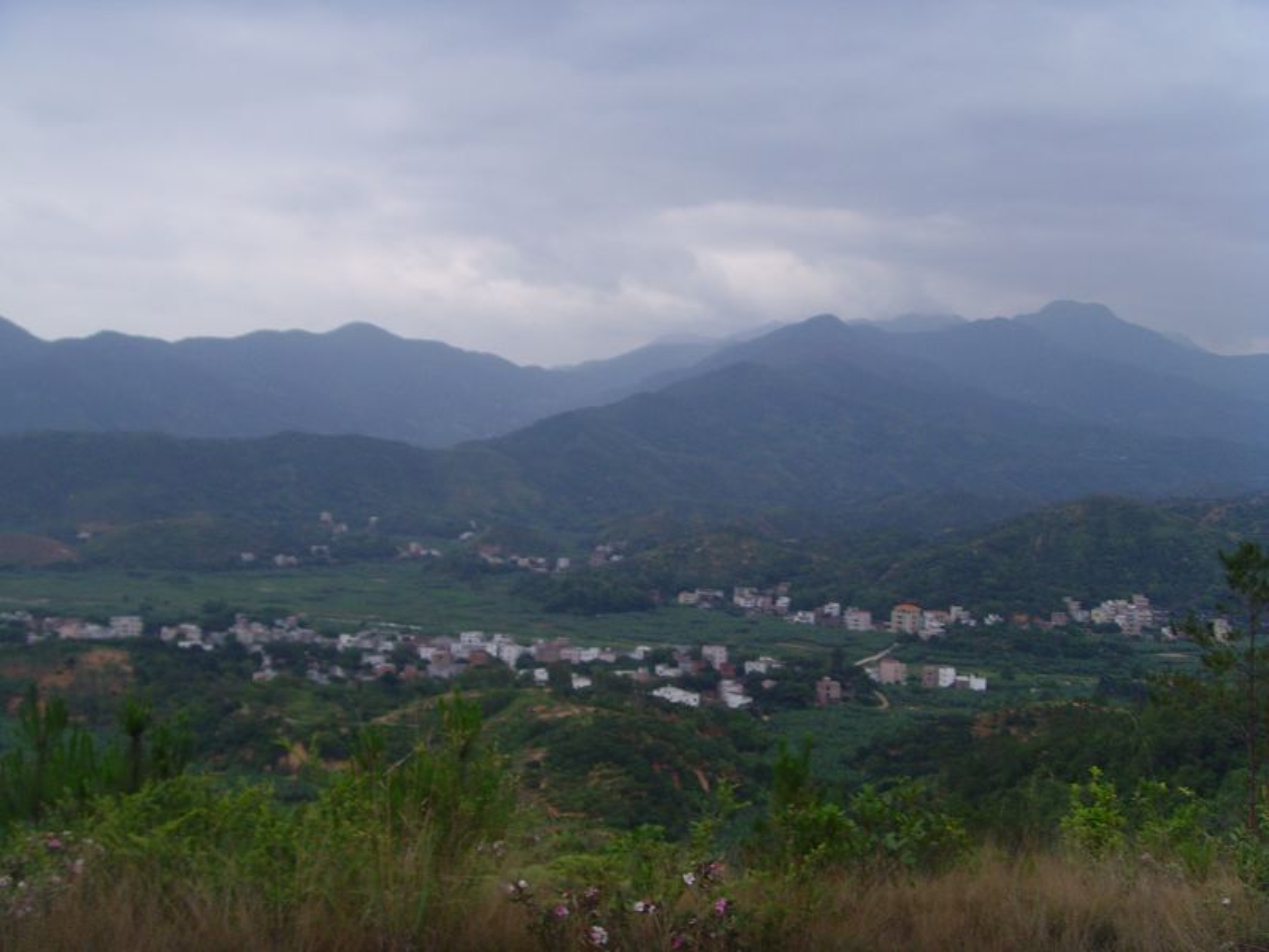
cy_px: 476
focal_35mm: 39
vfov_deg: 36.8
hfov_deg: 47.9
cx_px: 634
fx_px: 1430
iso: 80
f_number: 3.5
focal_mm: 6.6
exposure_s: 1/350
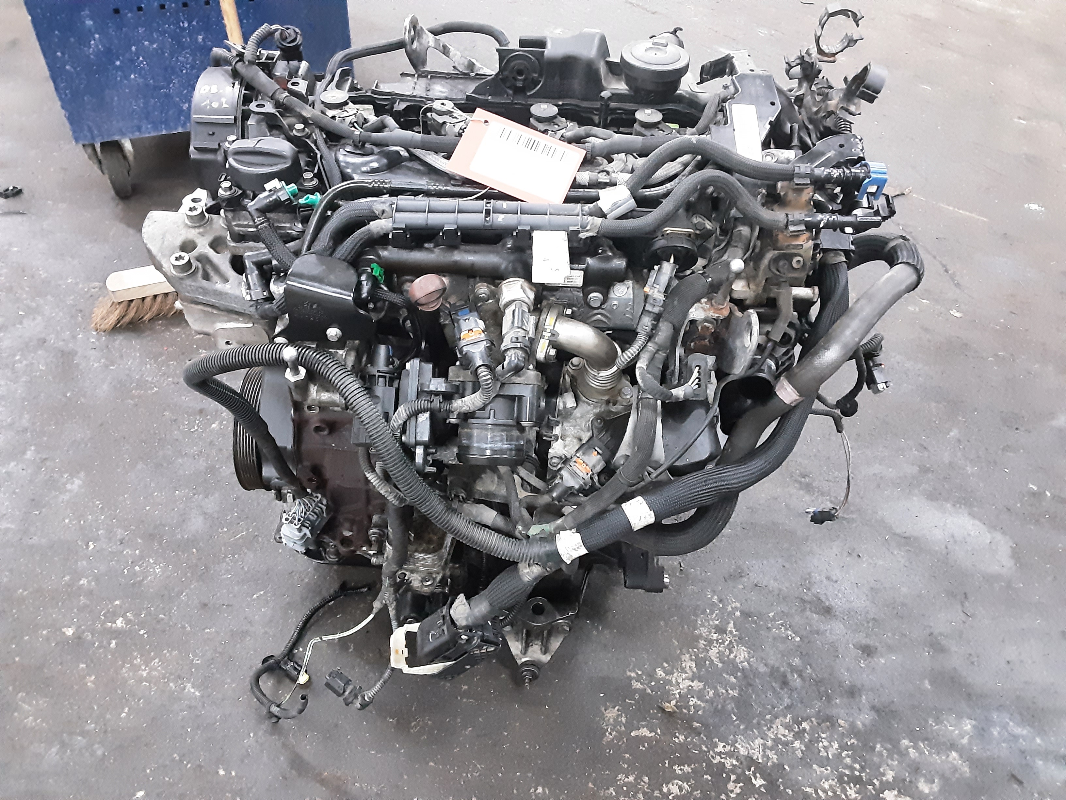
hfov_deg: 65.3
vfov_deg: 51.4
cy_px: 400
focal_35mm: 27
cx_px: 533
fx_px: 831
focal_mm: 2.91
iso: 800
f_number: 1.9
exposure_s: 1/20
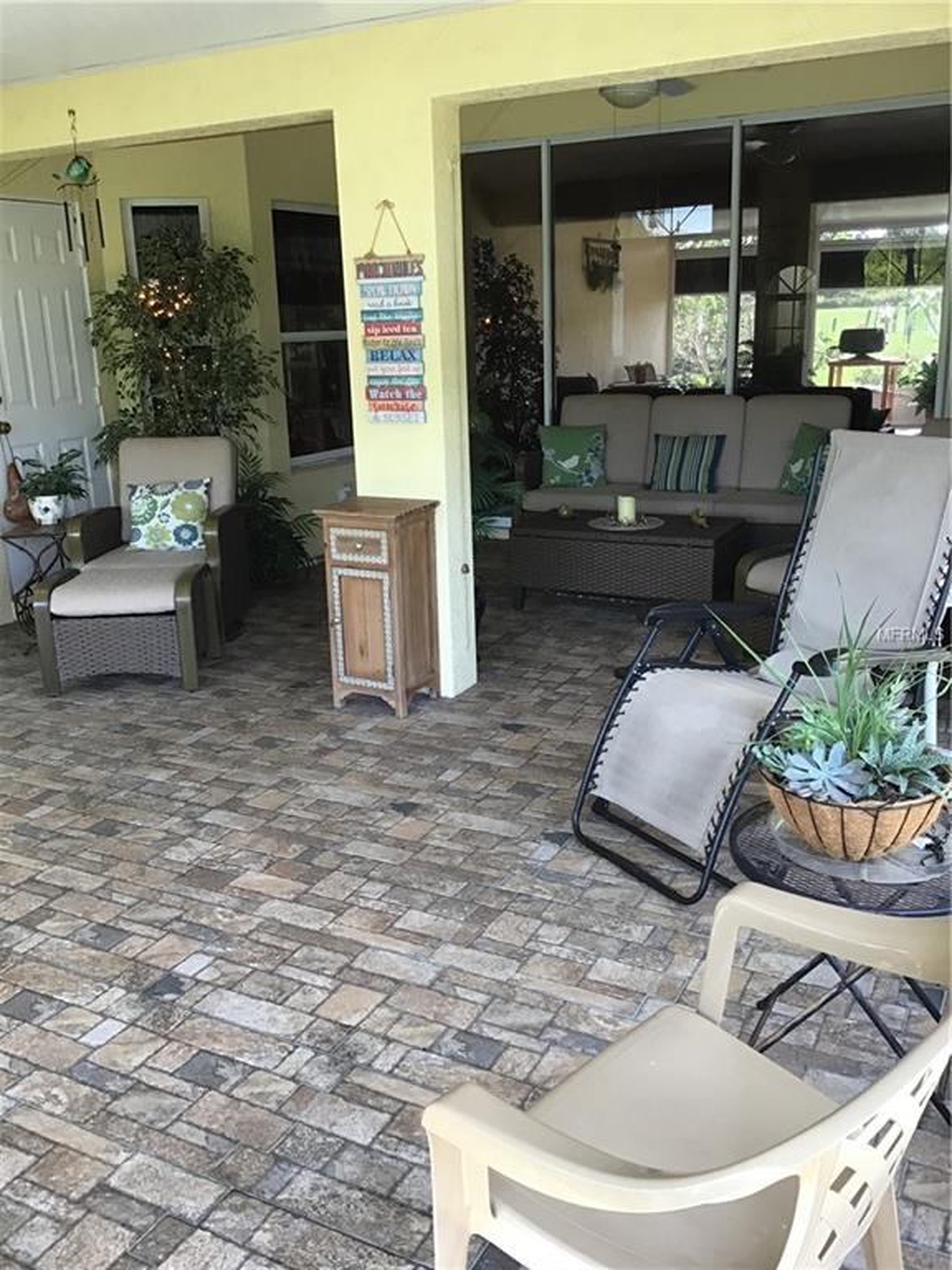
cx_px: 476
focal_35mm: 31
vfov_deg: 58.4
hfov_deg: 45.4
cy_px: 635
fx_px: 1137
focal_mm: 3.3
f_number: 2.4
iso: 25
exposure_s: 1/30
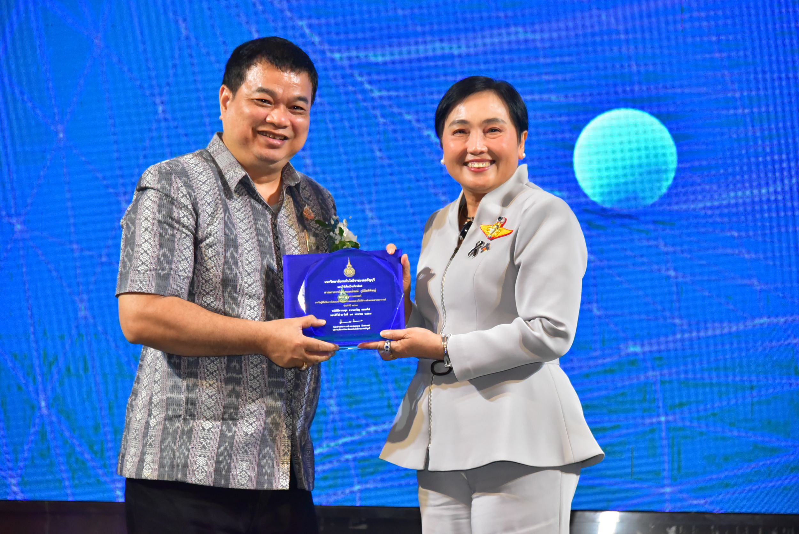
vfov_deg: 7.6
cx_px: 400
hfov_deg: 11.4
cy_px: 267
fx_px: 3996
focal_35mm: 180
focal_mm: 180
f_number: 6.3
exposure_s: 1/200
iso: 6400
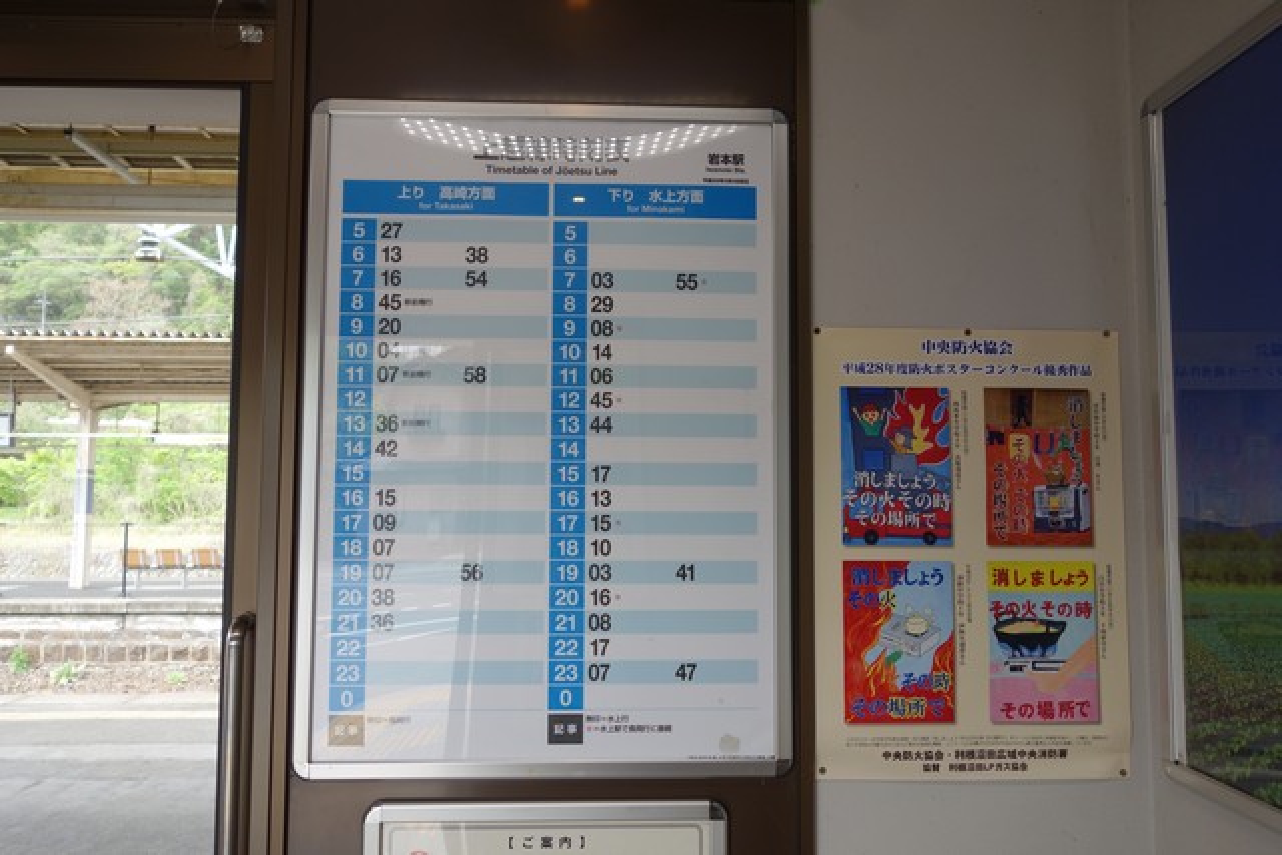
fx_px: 997
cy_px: 428
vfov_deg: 46.4
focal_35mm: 28
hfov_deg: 65.5
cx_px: 641
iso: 125
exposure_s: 1/100
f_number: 3.5
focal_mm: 10.4
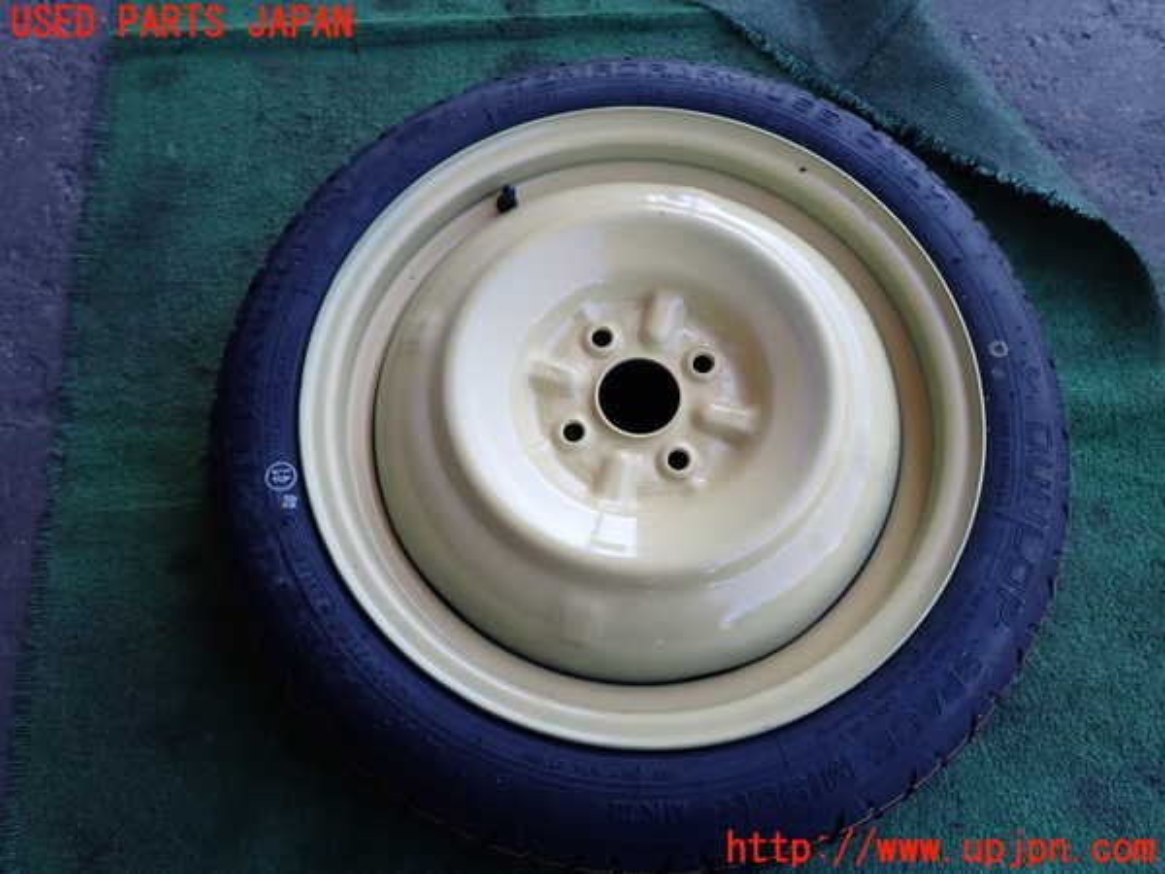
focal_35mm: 25
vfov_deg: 54.9
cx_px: 582
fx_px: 841
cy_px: 437
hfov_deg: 69.4
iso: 125
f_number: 2.8
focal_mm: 4.5
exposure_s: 1/160
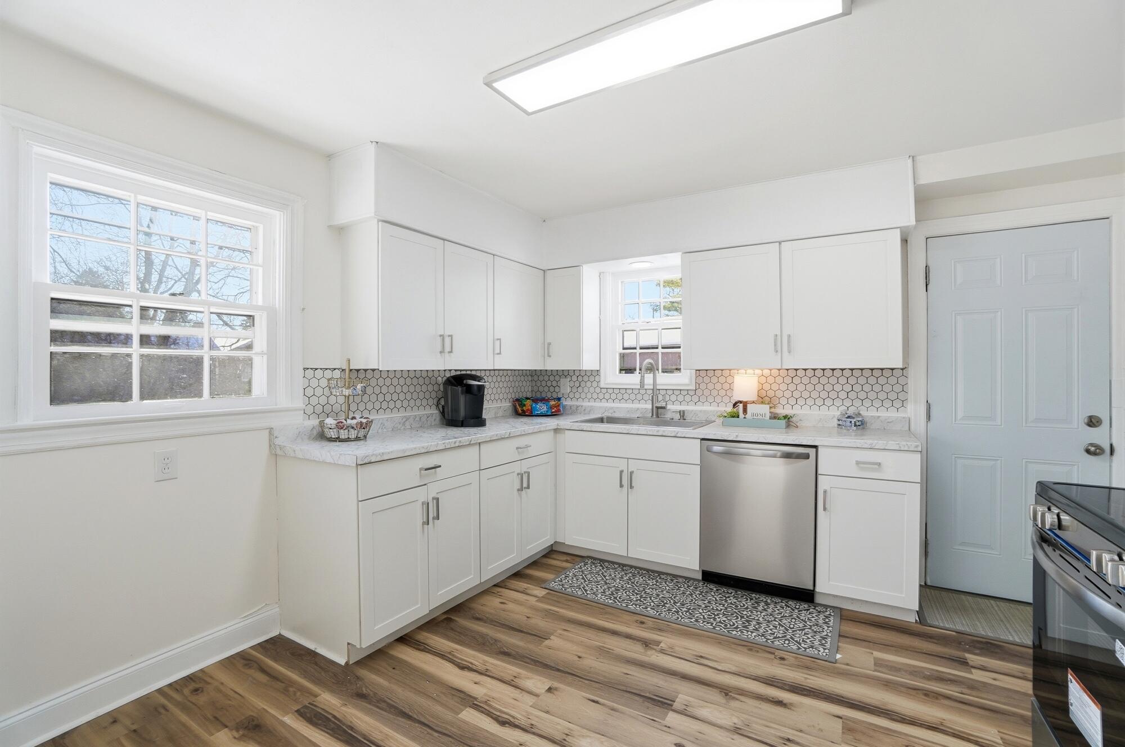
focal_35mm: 15
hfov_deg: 100.5
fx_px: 468
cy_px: 374
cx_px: 562
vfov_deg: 77.2
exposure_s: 1/1000
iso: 100
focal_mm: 10
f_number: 4
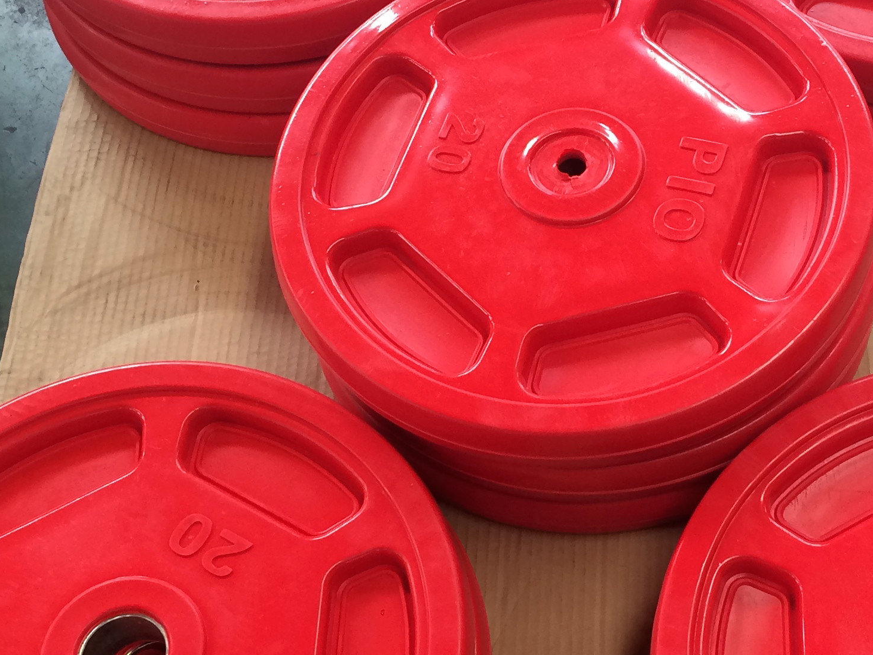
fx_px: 1690
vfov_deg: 21.9
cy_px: 375
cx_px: 600
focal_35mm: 67
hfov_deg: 28.7
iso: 50
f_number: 2.2
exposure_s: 1/30
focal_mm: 4.12
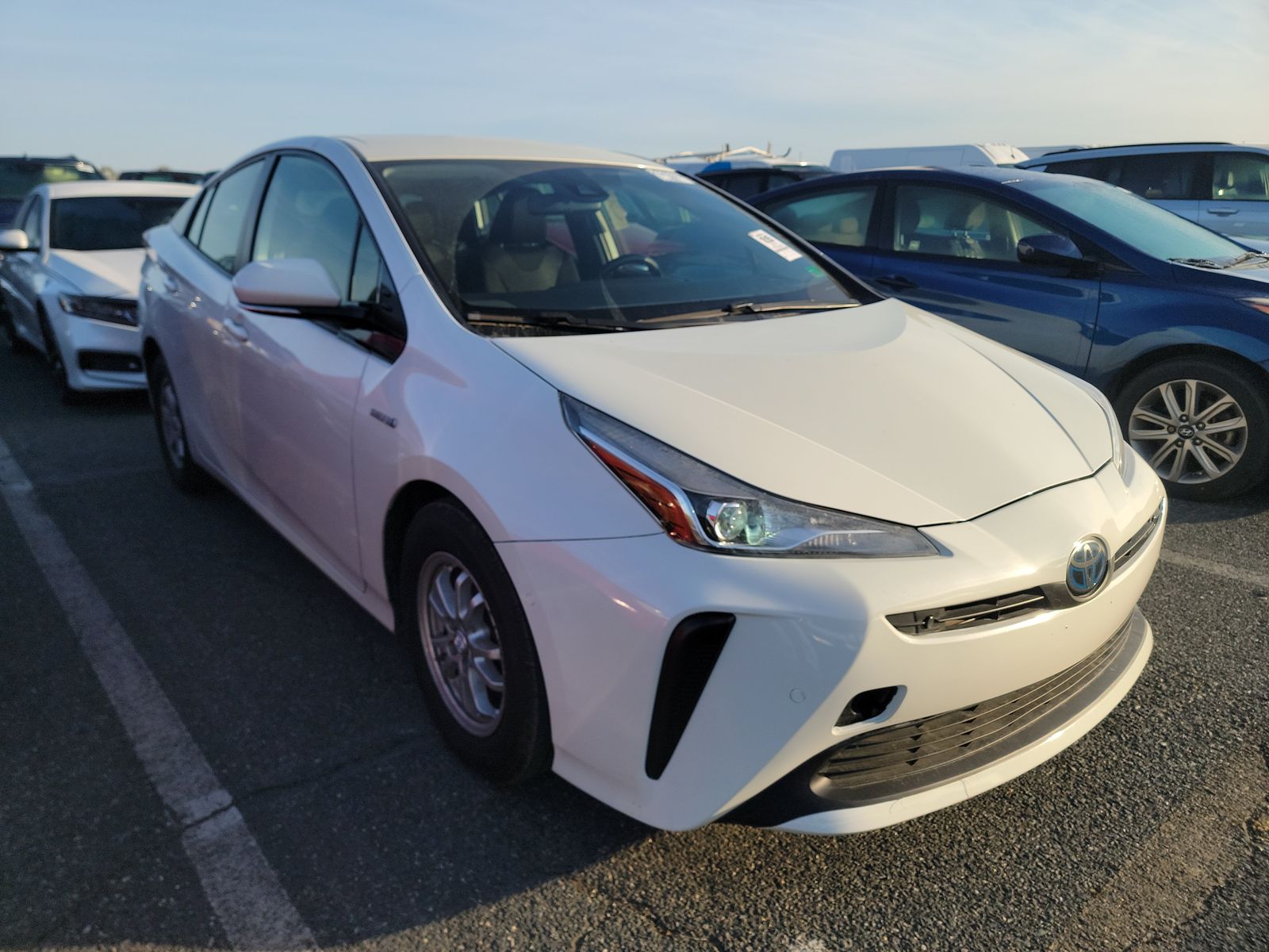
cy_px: 476
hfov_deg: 71.6
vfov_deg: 56.8
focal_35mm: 24
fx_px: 880
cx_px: 634
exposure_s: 1/522
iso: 50
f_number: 1.8
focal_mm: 6.7
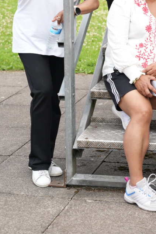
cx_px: 132
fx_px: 765
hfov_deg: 11.6
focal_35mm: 118
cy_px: -25
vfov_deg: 16.8
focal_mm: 48.7
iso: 250
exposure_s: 1/800
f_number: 2.8
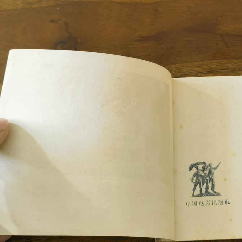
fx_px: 435
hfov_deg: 30.6
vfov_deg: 30.5
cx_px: 179
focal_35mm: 55
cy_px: 55
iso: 125
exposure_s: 1/120
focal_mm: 6.67
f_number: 1.9
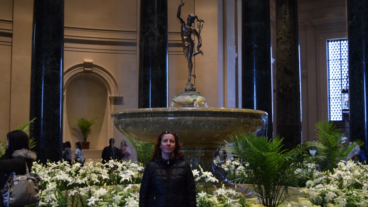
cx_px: 187
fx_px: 483
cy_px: 106
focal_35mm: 50
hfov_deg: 41.7
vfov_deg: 24.2
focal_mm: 31
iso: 1800
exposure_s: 1/60
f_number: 4.2
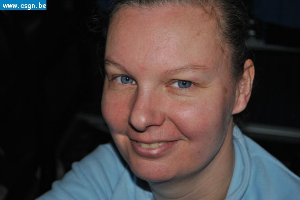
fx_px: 550
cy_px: 100
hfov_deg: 30.5
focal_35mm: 66
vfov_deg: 20.7
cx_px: 150
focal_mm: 44
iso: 200
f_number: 5.3
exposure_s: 1/60
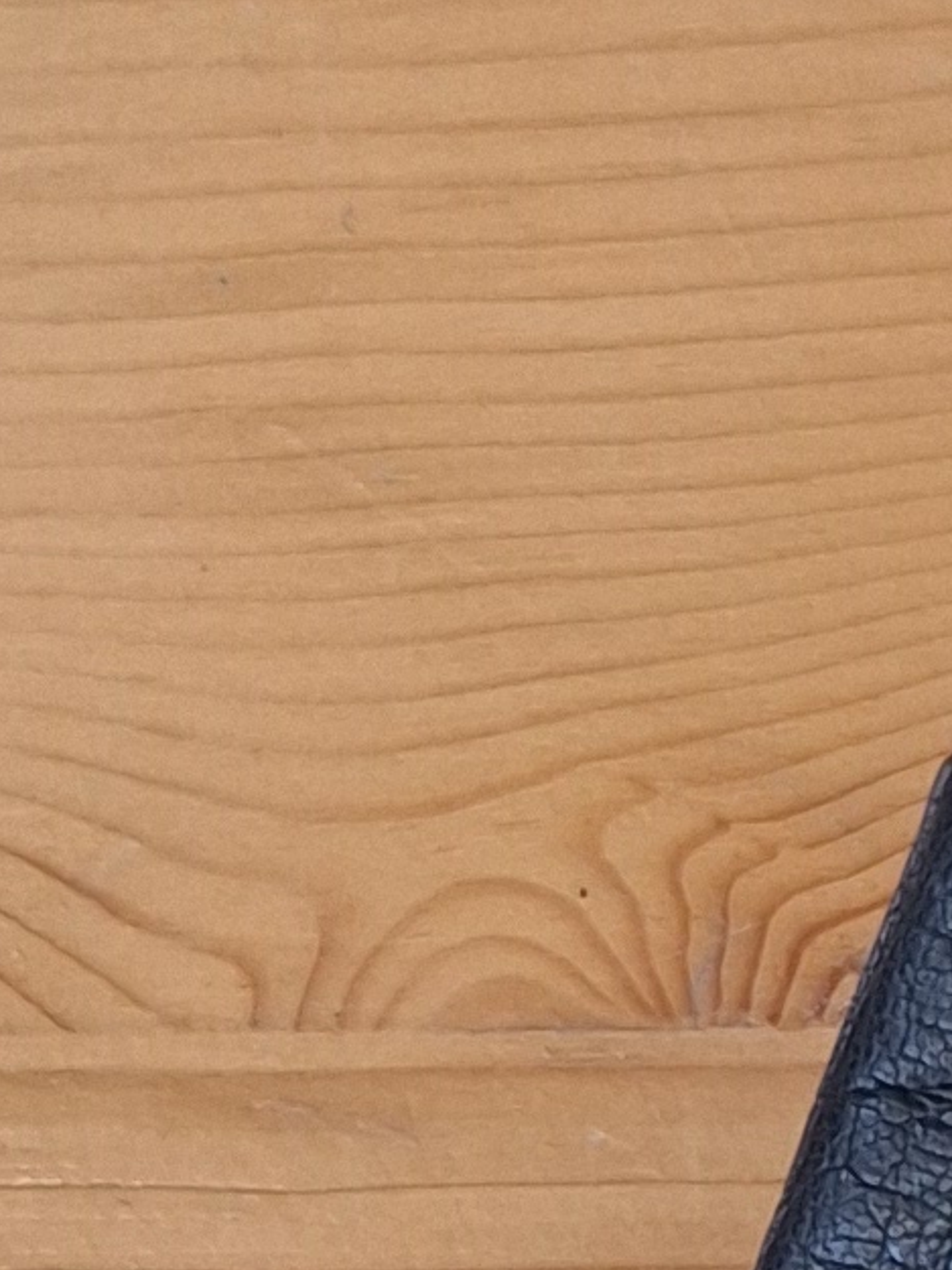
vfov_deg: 12.8
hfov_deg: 8.8
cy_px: 1566
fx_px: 5504
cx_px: 2418
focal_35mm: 150
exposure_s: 1/50
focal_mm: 5.54
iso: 125
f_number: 1.8
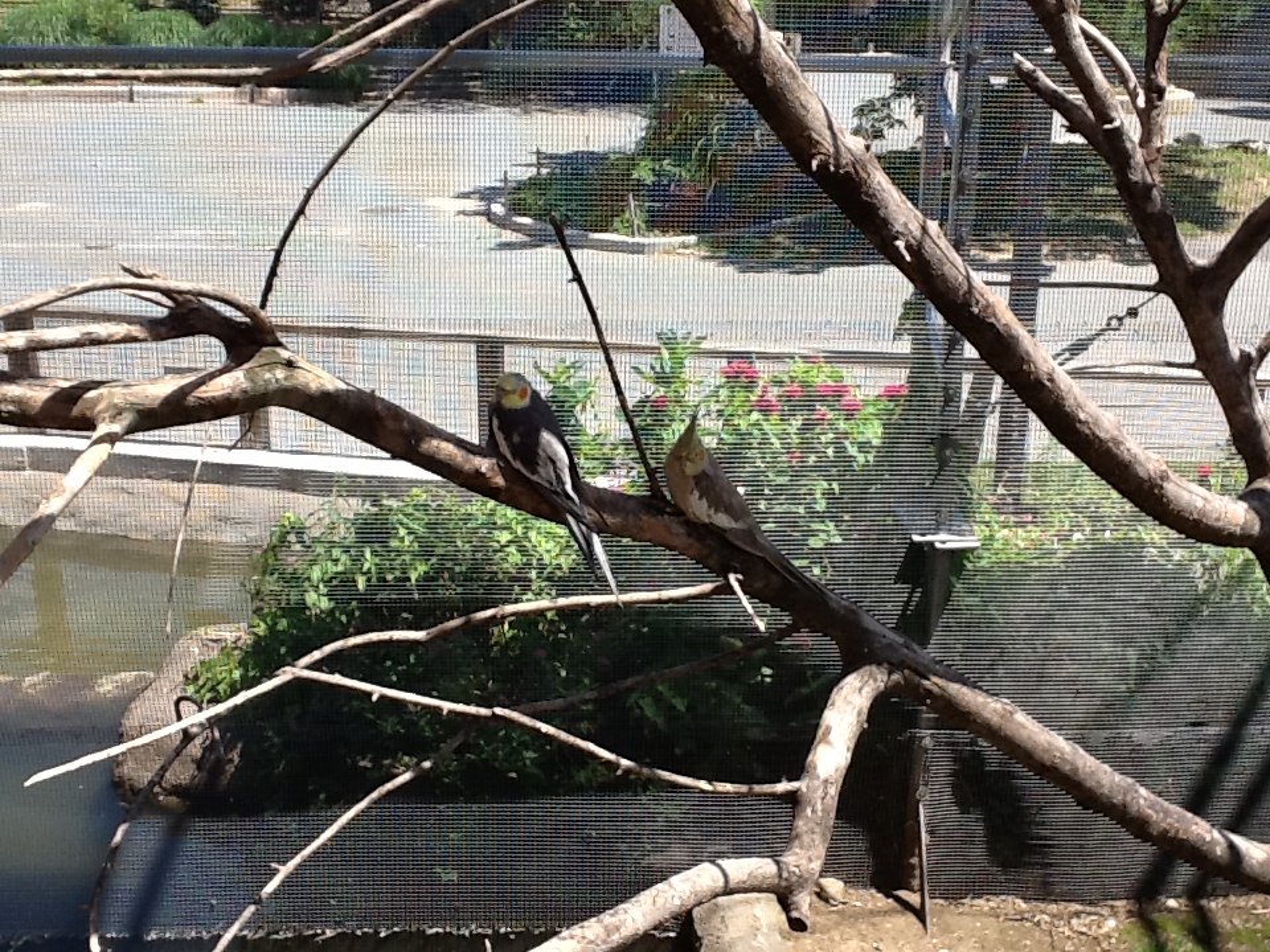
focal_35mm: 32
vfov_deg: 44.2
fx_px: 1174
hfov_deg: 56.8
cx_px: 635
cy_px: 476
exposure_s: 1/723
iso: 80
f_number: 2.4
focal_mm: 2.03
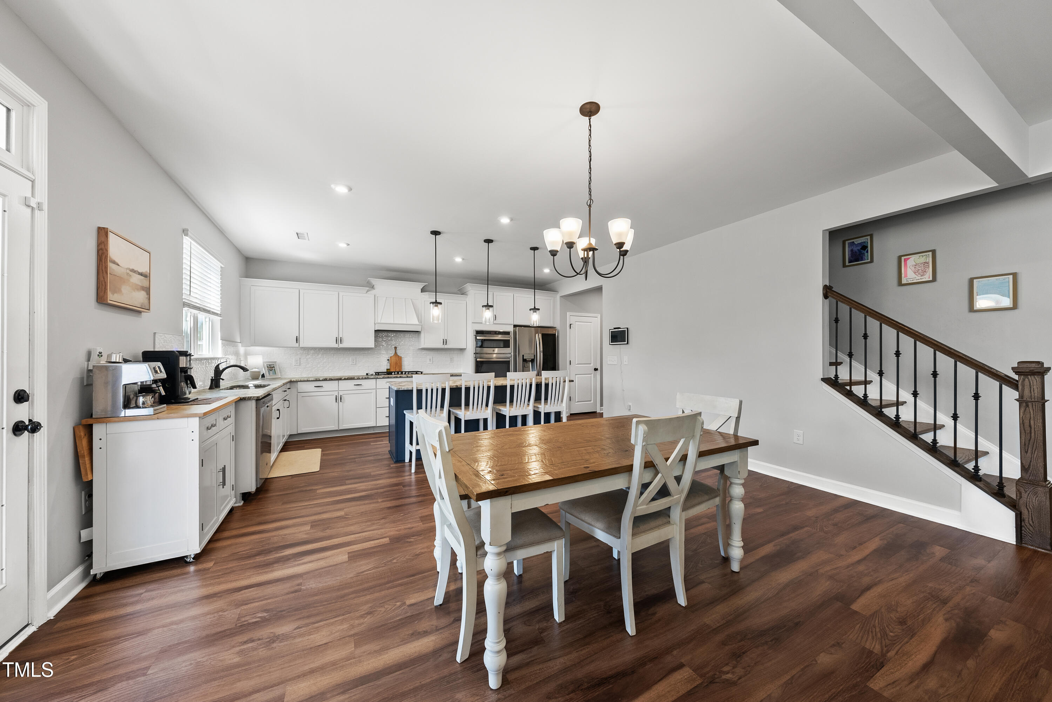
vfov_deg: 90.1
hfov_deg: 112.6
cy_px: 351
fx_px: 351
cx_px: 526
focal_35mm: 12
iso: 800
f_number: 7.1
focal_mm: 12
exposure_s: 1/15
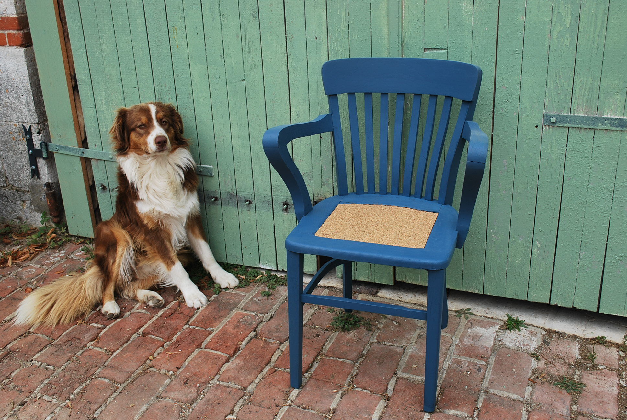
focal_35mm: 36
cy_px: 210
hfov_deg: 53.1
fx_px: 628
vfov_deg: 37.0
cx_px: 314
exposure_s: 1/160
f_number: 6.3
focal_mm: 24
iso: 100
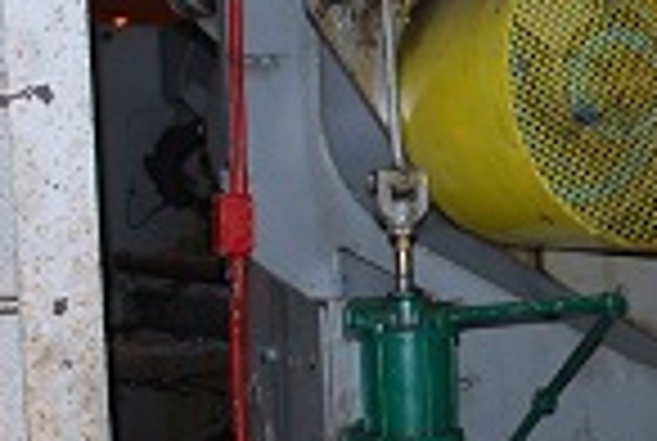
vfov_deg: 16.7
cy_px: 236
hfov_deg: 24.2
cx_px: 562
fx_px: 1500
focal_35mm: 82
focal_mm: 20
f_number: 3.8
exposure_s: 1/60
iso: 200
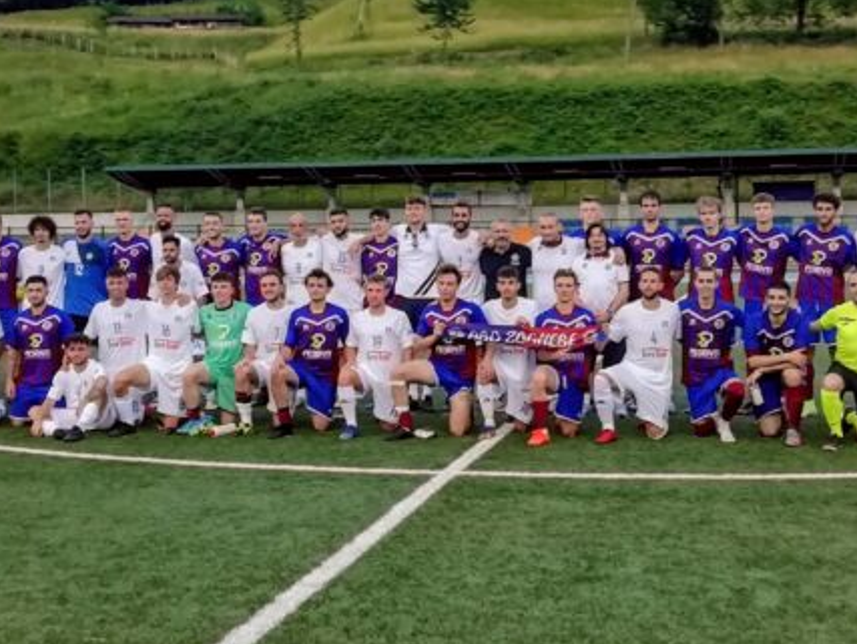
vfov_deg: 24.8
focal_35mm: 59
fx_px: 1462
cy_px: 269
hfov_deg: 32.7
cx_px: 405
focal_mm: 3.46
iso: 50
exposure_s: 1/193
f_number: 2.2
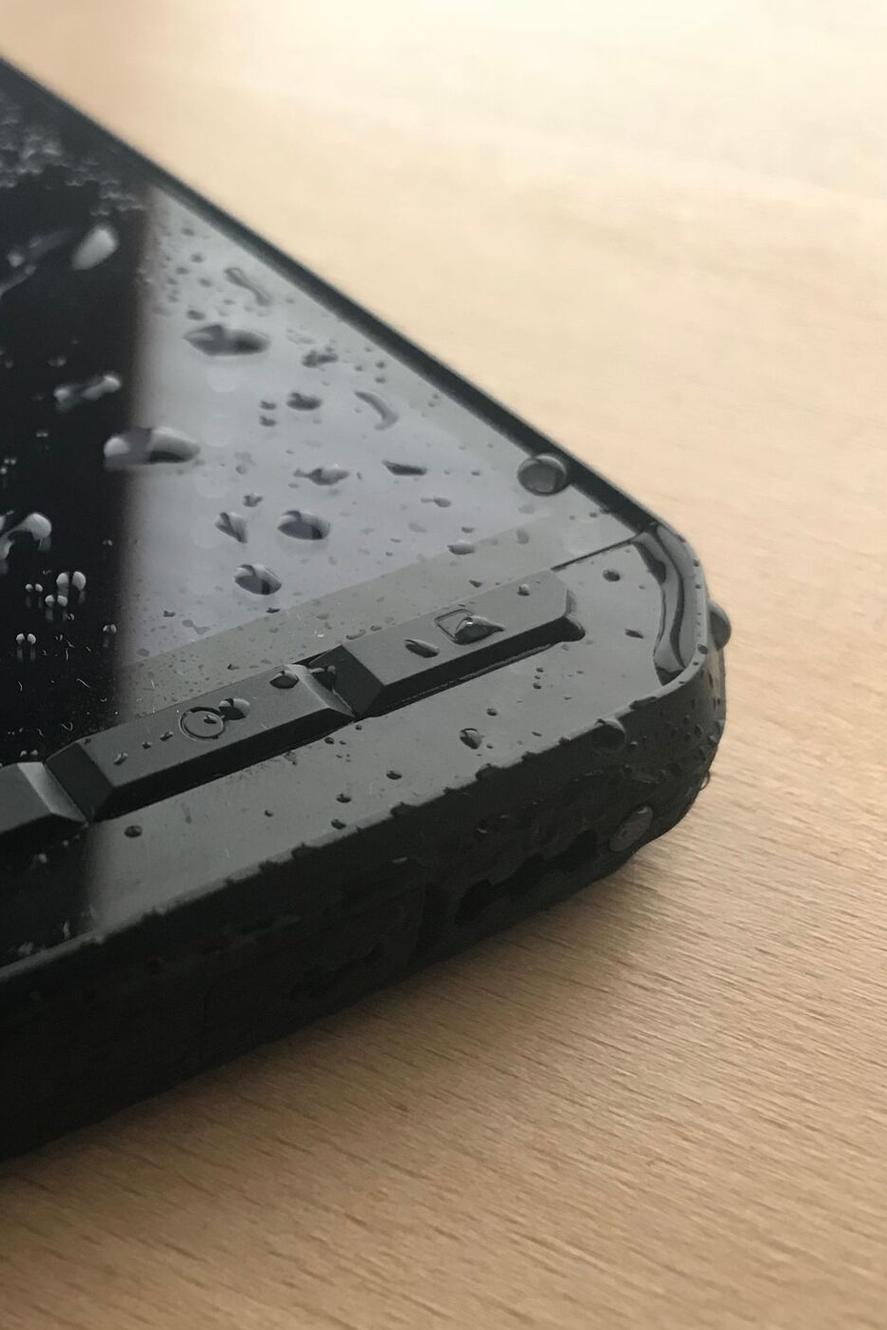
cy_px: 681
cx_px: 14
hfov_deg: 31.1
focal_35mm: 40
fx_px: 1478
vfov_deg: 48.5
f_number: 1.8
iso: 50
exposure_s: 1/17
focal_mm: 3.99
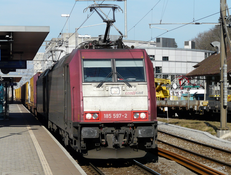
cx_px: 116
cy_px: 88
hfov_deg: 19.4
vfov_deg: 14.7
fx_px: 676
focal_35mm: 101
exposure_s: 1/400
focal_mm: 16.6
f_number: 6.3
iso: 100
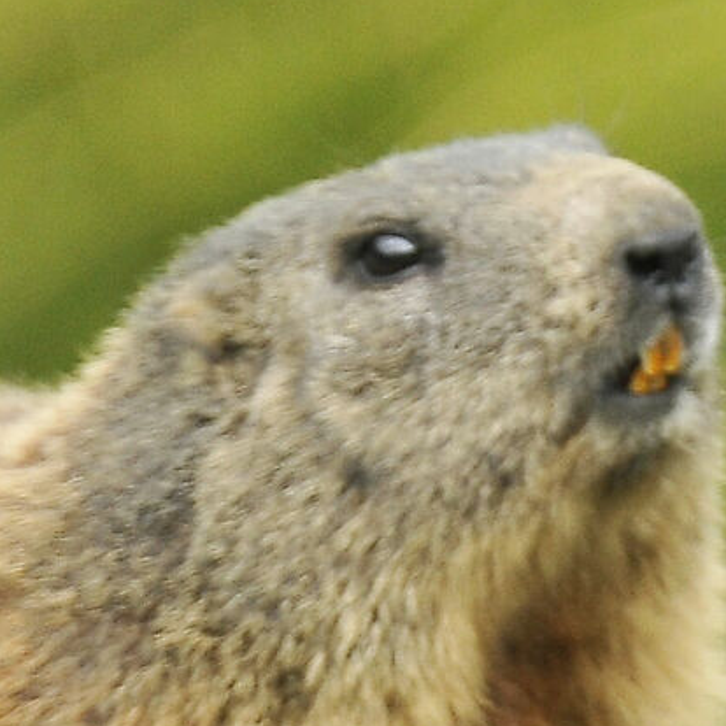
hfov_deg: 0.4
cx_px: 544
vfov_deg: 0.4
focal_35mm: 4427
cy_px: 1150
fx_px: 105045
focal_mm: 600
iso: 320
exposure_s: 1/250
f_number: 8
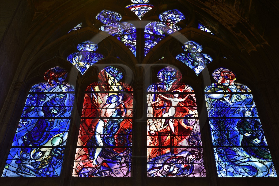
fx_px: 387
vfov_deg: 27.0
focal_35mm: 50
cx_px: 140
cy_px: 93
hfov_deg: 39.6
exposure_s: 1/13
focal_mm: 50
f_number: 6.3
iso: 800
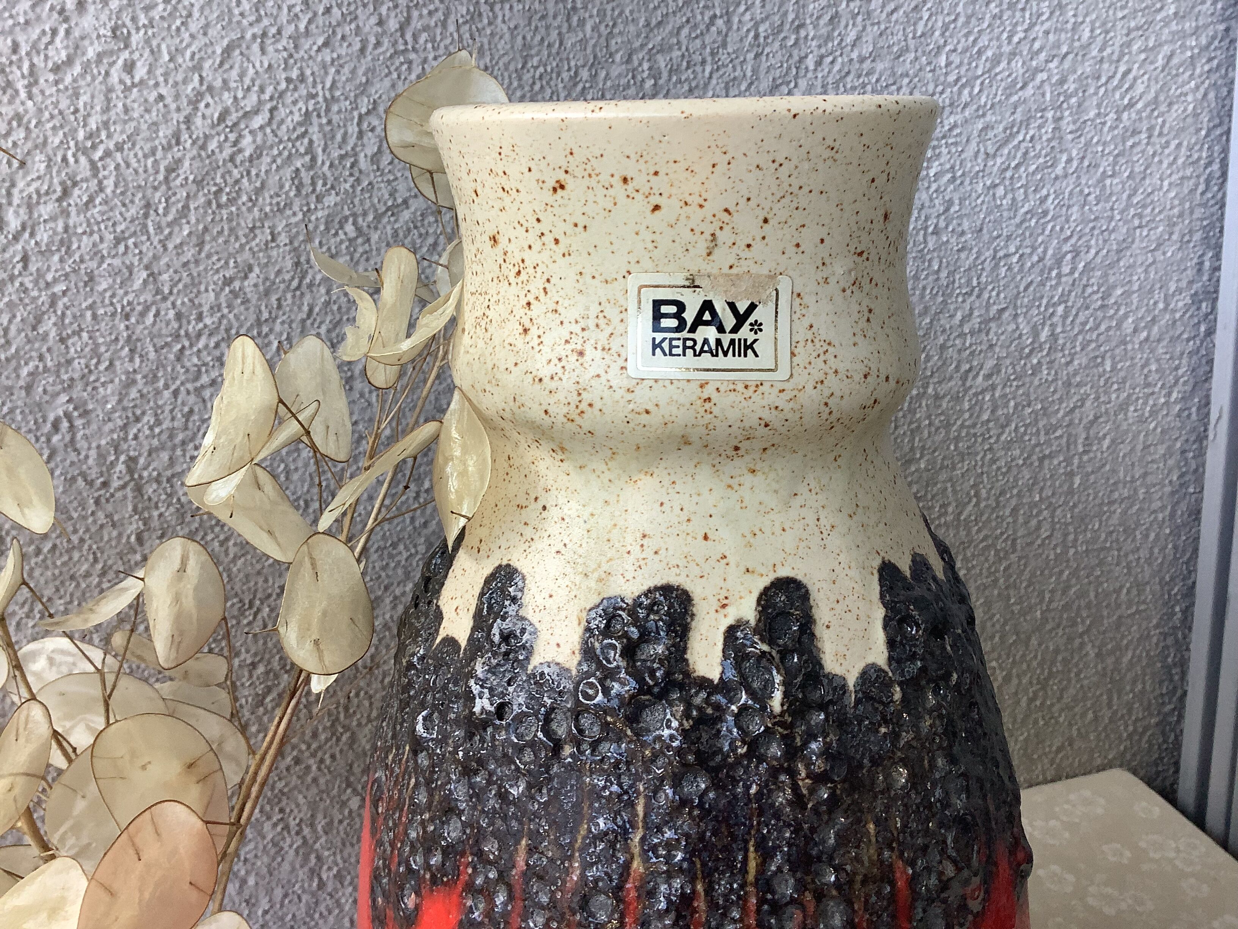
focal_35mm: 31
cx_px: 619
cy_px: 464
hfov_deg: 58.4
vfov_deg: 45.4
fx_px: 1109
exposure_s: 1/120
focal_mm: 3.3
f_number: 2.4
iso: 50
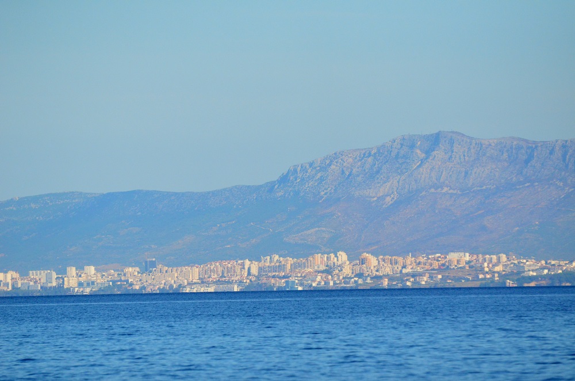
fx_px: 5737
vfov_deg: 3.8
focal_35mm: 360
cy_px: 190
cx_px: 288
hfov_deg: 5.7
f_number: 5.6
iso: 1400
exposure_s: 1/8000
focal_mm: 240
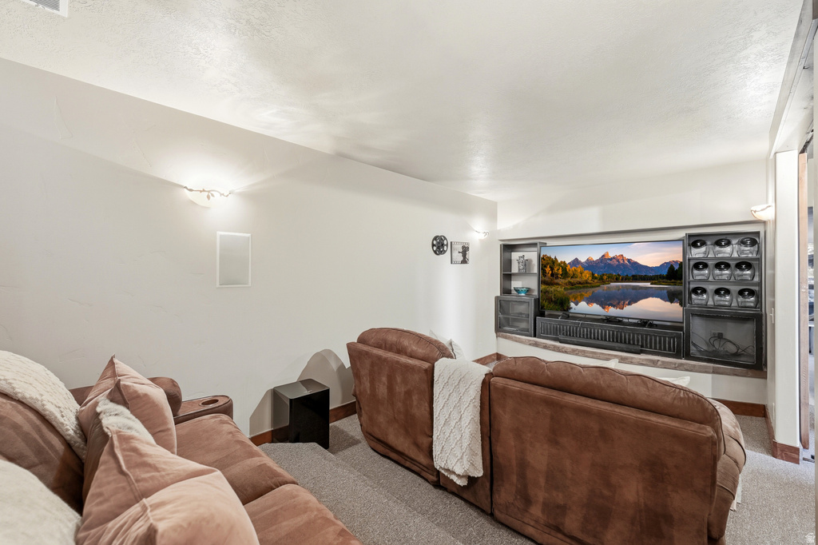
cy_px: 272
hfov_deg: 104.3
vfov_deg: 81.2
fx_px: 318
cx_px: 409
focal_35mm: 14
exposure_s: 1/640
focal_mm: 14
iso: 500
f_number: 5.6
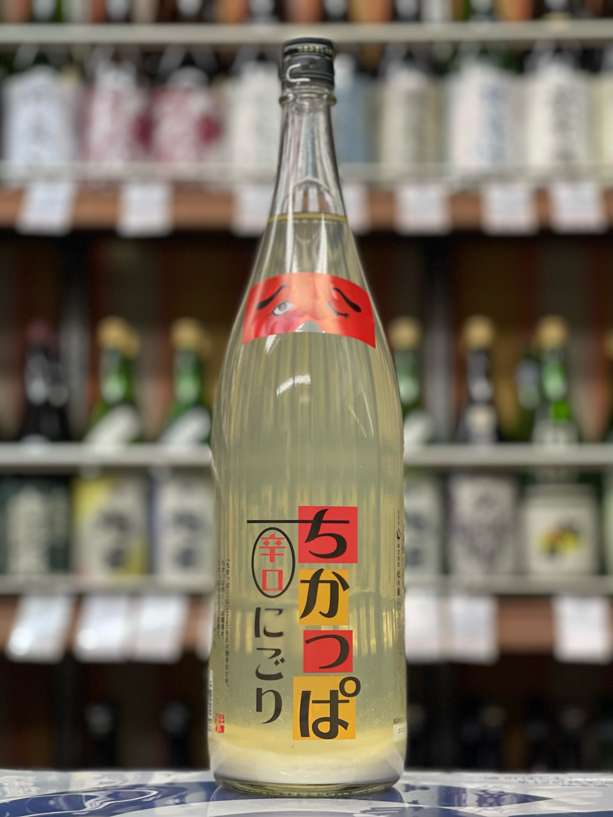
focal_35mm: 64
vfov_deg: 30.3
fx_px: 1511
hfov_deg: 22.9
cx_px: 306
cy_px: 408
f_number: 2.2
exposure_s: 1/50
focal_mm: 7.5
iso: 160
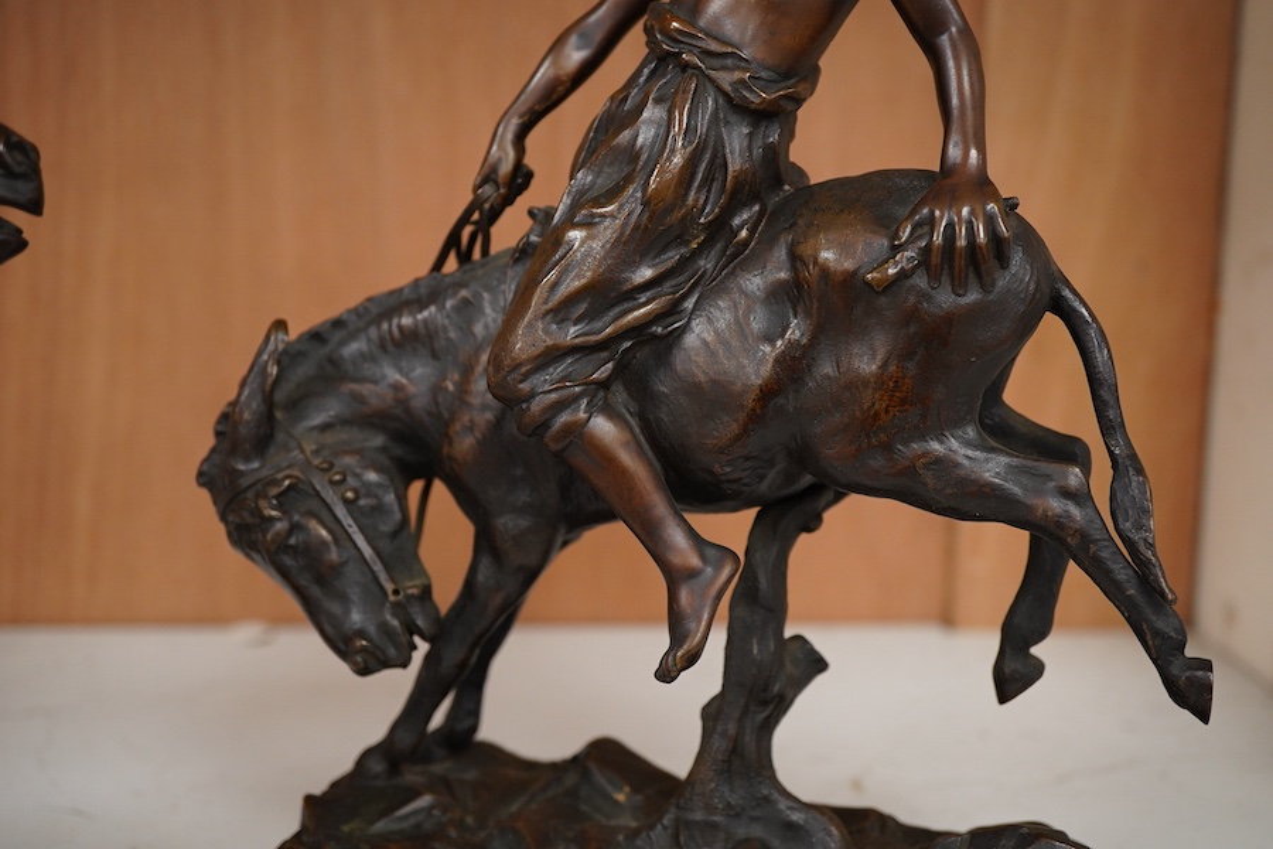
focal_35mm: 45
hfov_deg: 43.6
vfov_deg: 29.9
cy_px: 424
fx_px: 1591
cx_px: 636
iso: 1250
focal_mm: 30
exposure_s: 1/125
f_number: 7.1
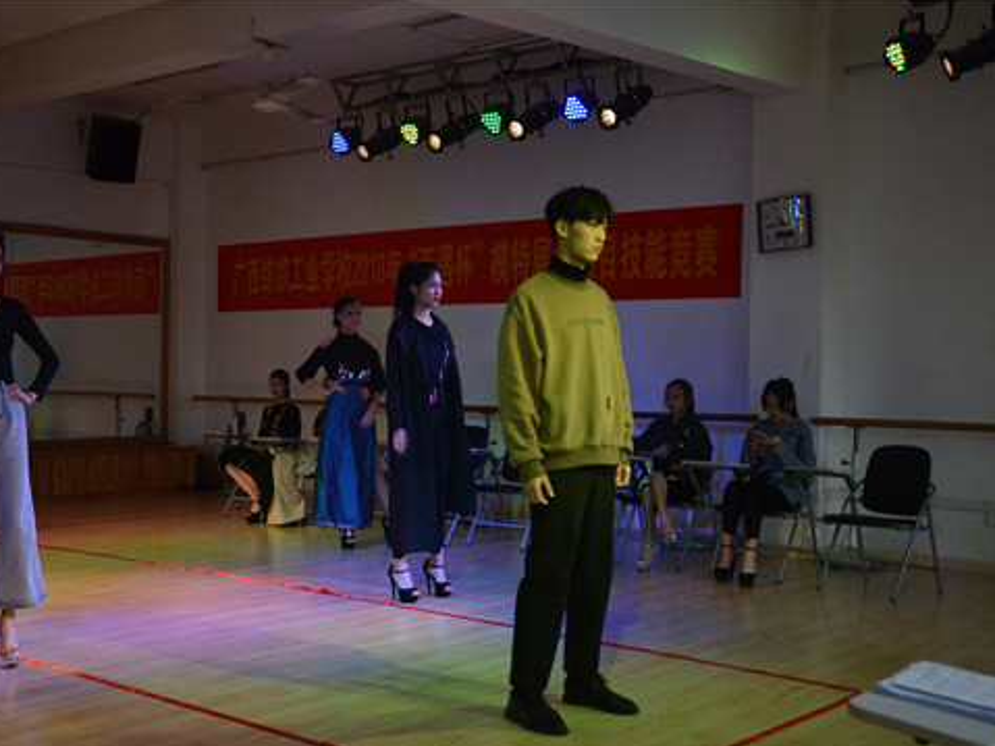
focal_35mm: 43
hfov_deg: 43.9
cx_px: 490
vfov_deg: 33.6
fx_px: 1236
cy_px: 374
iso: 2200
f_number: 4
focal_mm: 26
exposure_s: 1/2000
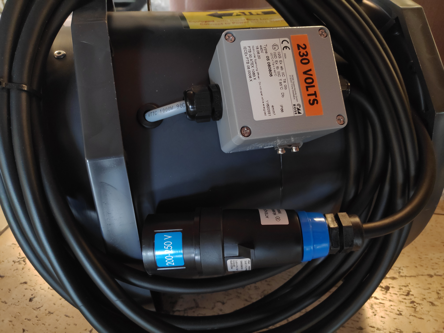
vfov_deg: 66.0
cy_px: 166
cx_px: 222
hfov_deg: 81.7
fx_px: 257
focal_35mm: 20
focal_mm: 3.94
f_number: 1.9
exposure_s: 1/50
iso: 861
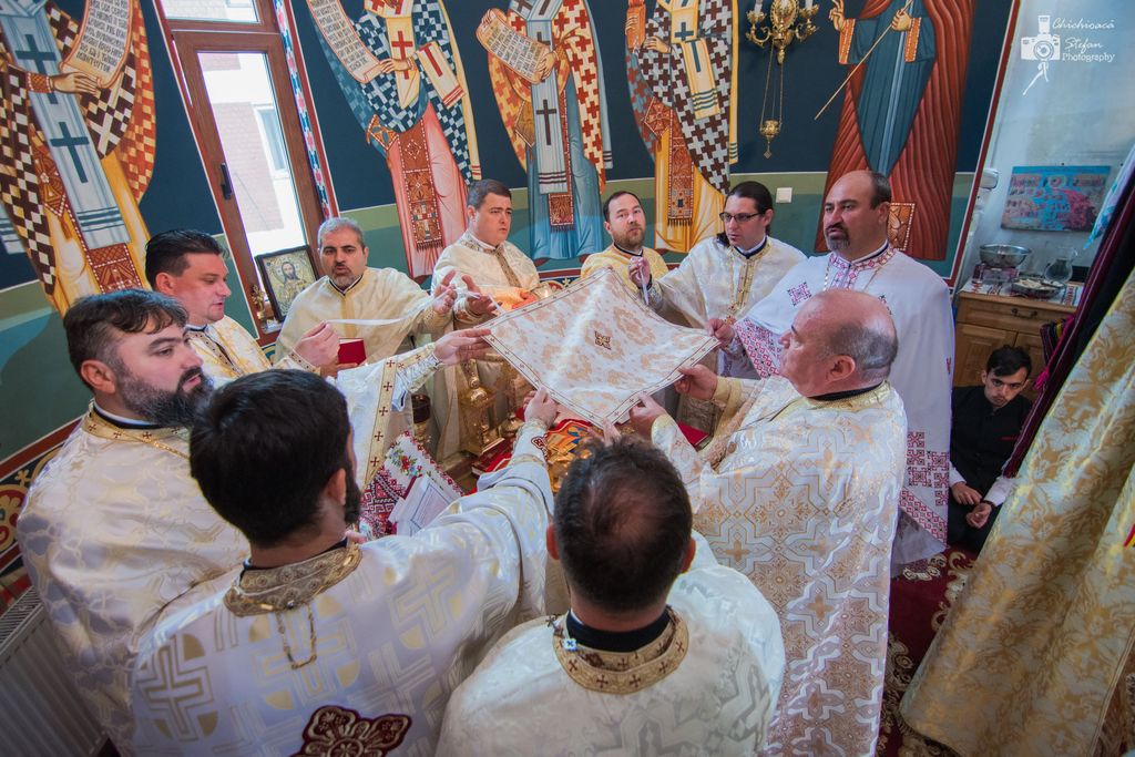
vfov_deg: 72.1
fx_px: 520
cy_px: 378
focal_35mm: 16
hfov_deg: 95.0
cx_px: 568
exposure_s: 1/125
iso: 1600
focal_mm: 11
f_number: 2.8
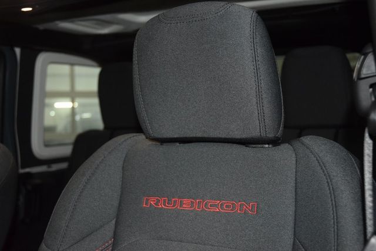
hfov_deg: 42.3
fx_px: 486
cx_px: 188
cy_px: 126
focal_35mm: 46
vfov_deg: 29.0
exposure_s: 1/100
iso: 2200
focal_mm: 31
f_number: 4
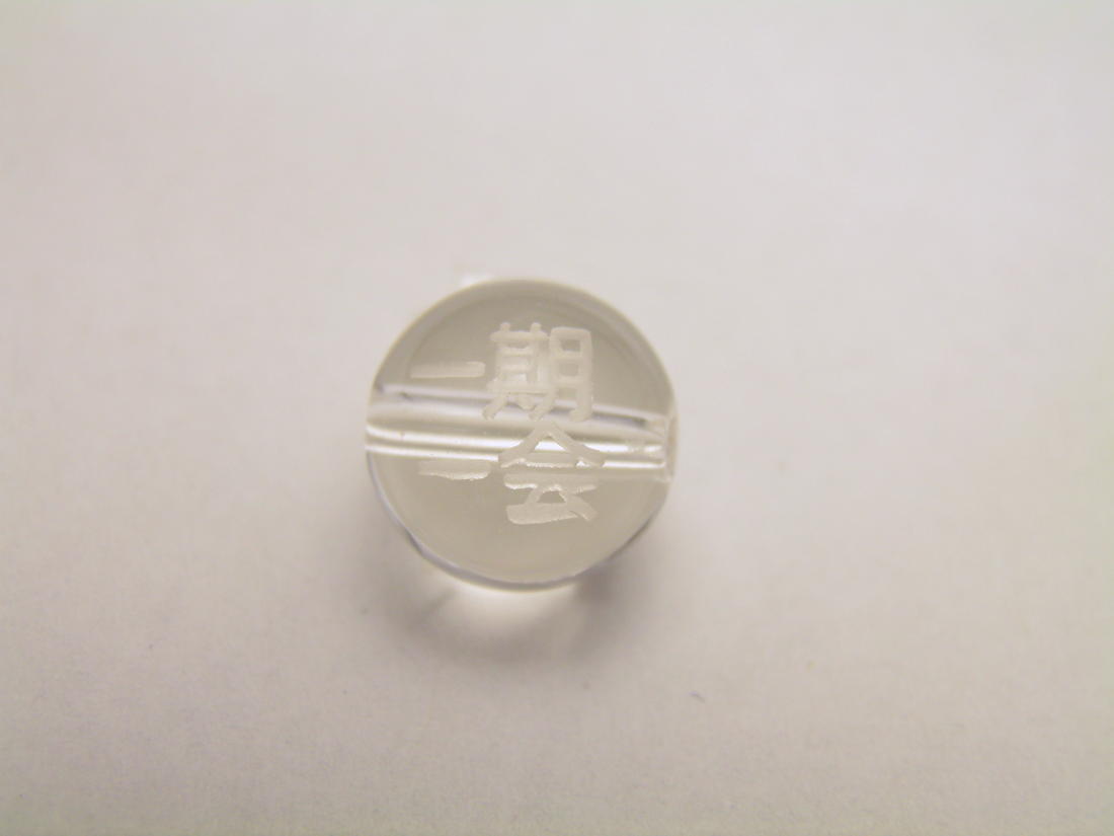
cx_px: 557
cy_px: 418
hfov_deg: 23.3
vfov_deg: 17.6
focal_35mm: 84
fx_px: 2703
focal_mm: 15.2
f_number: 3.9
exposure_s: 1/50
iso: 80
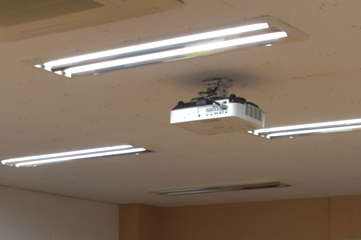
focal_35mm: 101
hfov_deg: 20.2
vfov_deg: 12.3
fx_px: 1013
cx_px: 170
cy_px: 447
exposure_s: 1/125
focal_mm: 18
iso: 1000
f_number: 5.6
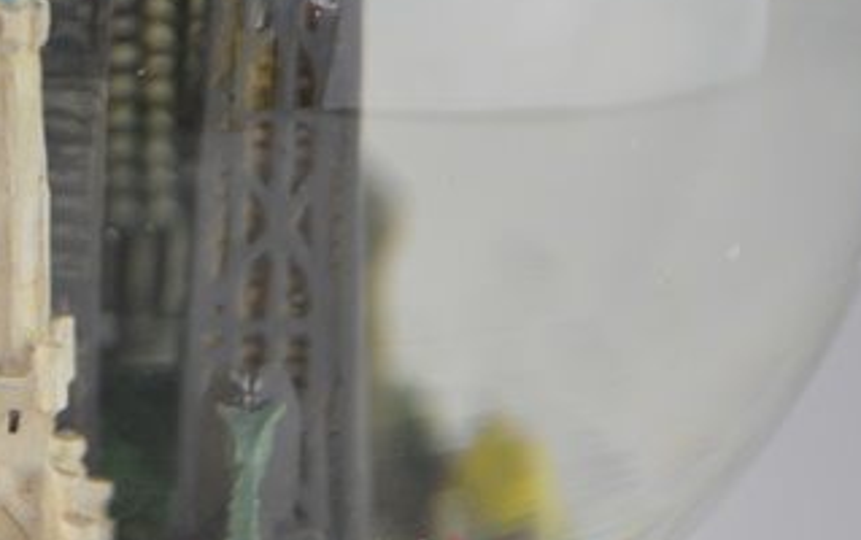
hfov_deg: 13.2
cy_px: 456
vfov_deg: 8.3
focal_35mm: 158
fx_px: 3710
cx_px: 232
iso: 400
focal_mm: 55
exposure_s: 1/80
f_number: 5.6
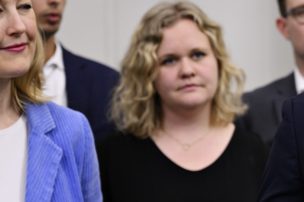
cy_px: 130
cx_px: 285
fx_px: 1511
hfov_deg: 11.4
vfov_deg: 7.7
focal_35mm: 179
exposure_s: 1/100
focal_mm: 70
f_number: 3.5
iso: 1600
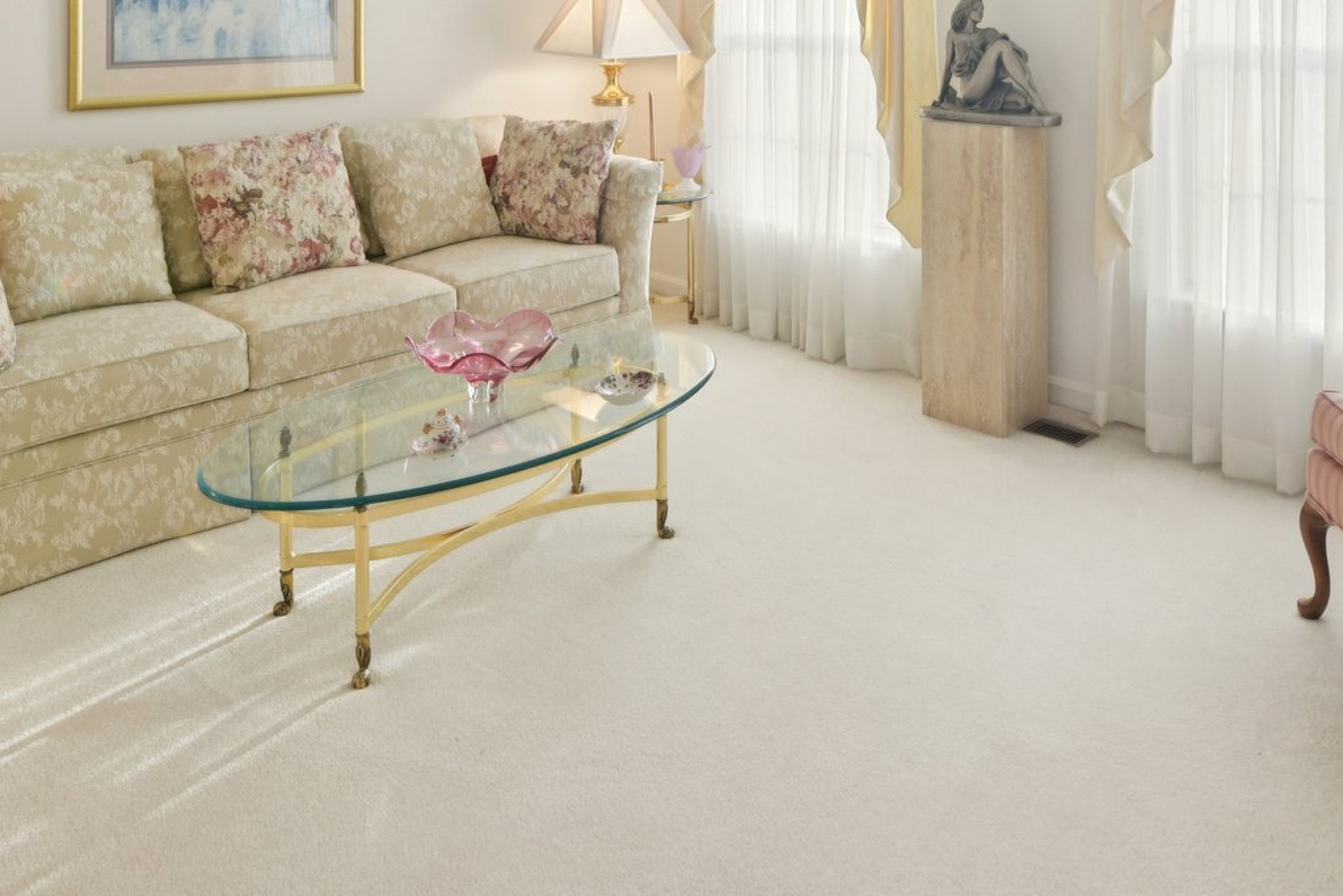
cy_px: 28
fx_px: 1045
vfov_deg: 41.3
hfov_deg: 65.5
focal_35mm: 28
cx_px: 692
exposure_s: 1/25
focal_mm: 14
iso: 100
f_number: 8
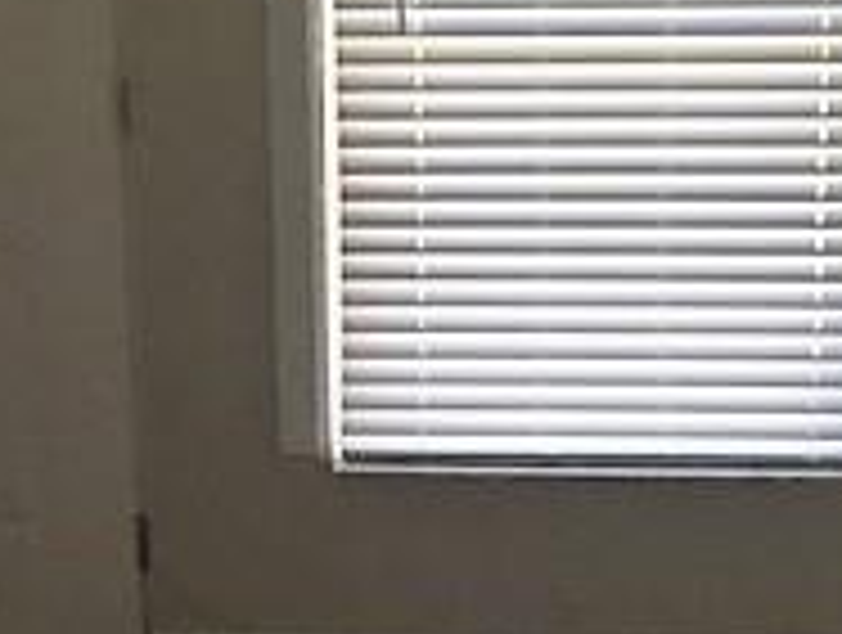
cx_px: 405
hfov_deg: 19.8
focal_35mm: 99
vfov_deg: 15.0
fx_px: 2413
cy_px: 364
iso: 64
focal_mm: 4.15
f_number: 2.2
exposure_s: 1/30
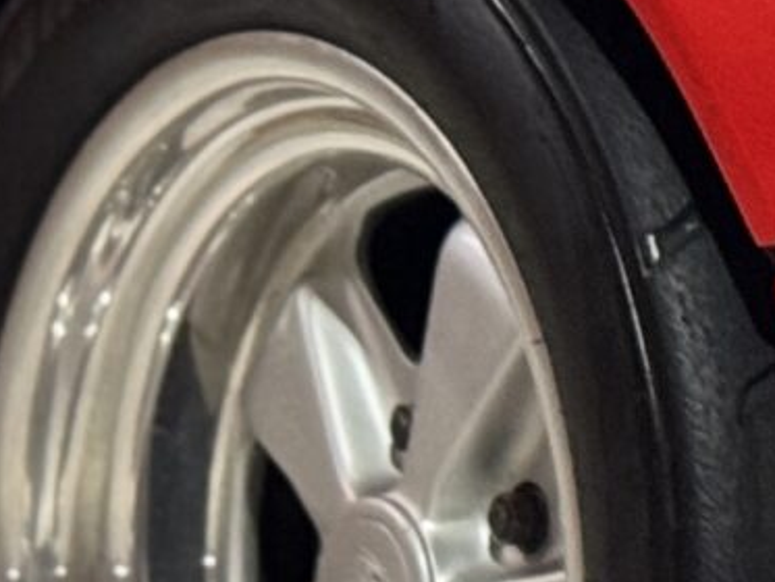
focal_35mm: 329
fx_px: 7368
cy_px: -366
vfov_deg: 4.5
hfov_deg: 5.7
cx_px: 2148
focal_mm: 6.76
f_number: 1.78
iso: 320
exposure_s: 1/33
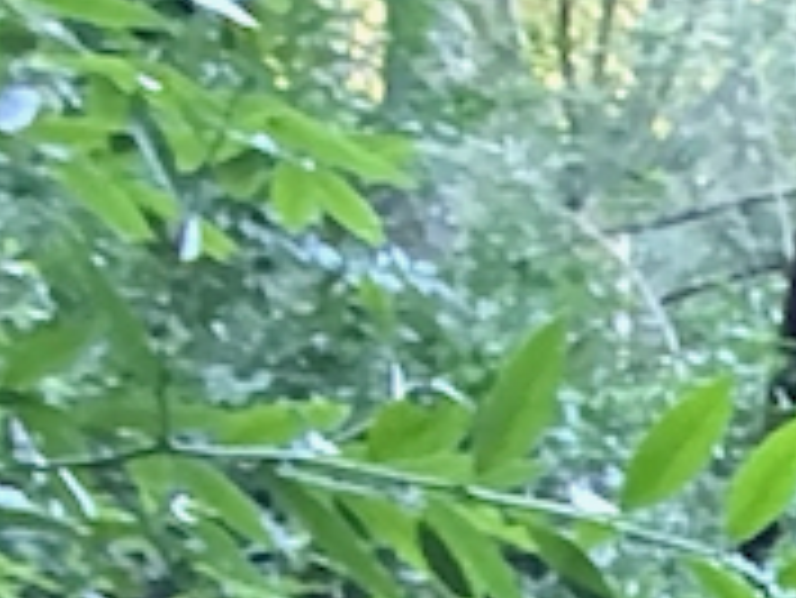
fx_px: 3820
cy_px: 2001
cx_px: 2406
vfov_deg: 7.5
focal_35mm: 166
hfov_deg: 9.4
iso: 500
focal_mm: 2.69
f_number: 1.9
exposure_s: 1/30
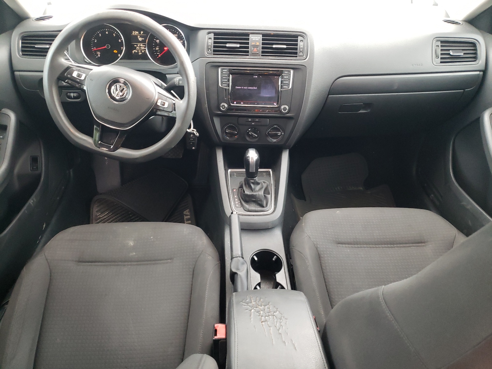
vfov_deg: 53.1
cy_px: 184
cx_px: 246
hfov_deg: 67.3
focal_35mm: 26
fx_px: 370
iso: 252
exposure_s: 1/60.2
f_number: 1.5
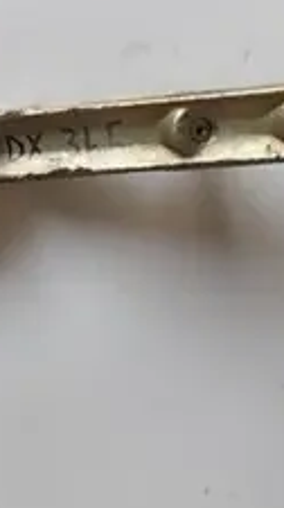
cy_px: 85
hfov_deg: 20.7
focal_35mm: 58
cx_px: 147
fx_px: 779
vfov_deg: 34.7
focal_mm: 4
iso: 125
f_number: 2.7
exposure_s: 1/25
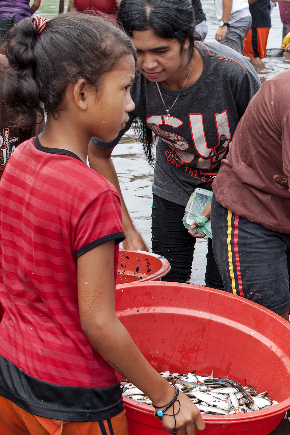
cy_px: 219
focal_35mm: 80
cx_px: 318
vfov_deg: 25.4
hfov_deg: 16.6
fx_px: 964
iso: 250
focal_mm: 35
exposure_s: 1/60
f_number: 7.1
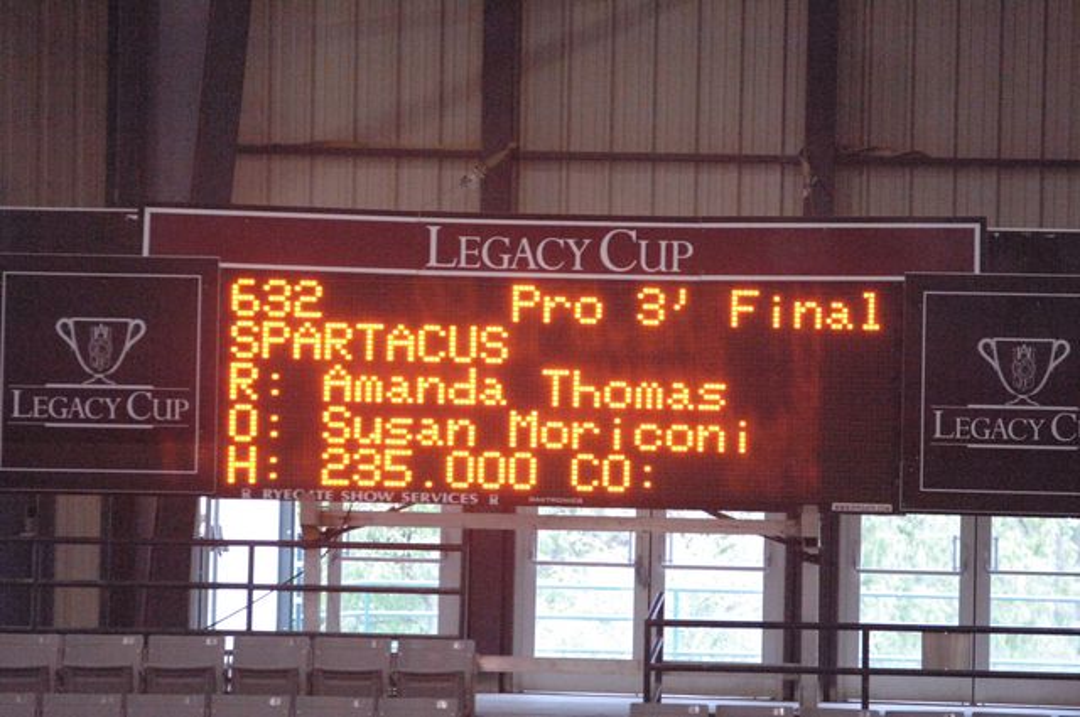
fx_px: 8988
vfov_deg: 4.6
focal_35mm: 300
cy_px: 358
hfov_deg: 6.9
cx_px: 540
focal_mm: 200
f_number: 2.8
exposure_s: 1/320
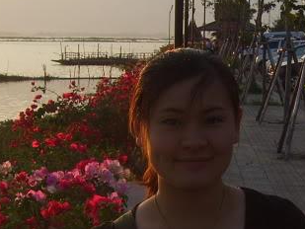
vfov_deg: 11.8
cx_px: 238
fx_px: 1111
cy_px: 163
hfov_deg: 15.5
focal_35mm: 126
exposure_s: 1/200
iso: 50
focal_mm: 7.8
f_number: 6.4
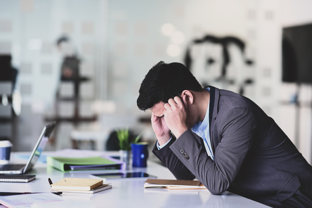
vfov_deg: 13.0
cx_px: 156
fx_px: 910
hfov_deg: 19.5
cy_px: 104
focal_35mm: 105
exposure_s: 1/200
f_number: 2
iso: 640
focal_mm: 105
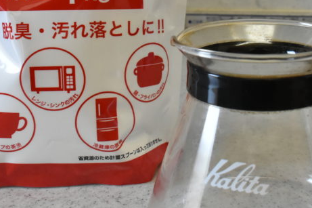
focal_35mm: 60
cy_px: 56
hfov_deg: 33.2
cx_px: 197
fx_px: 520
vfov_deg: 22.4
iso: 2500
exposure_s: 1/200
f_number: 7.1
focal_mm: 18
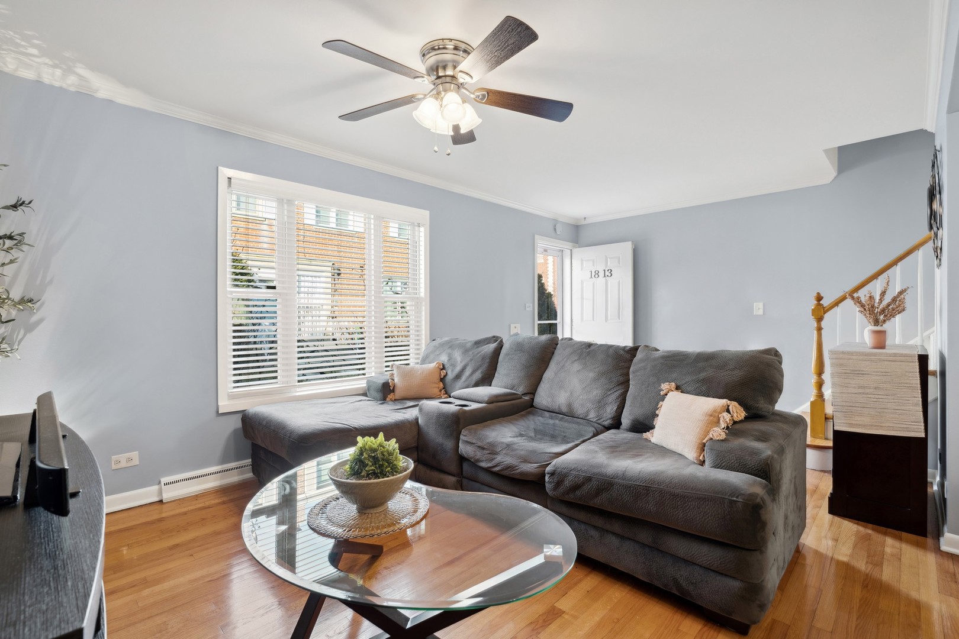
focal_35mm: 16
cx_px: 480
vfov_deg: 73.7
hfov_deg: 96.7
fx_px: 426
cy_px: 320
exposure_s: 1/6
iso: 320
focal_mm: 16
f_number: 8
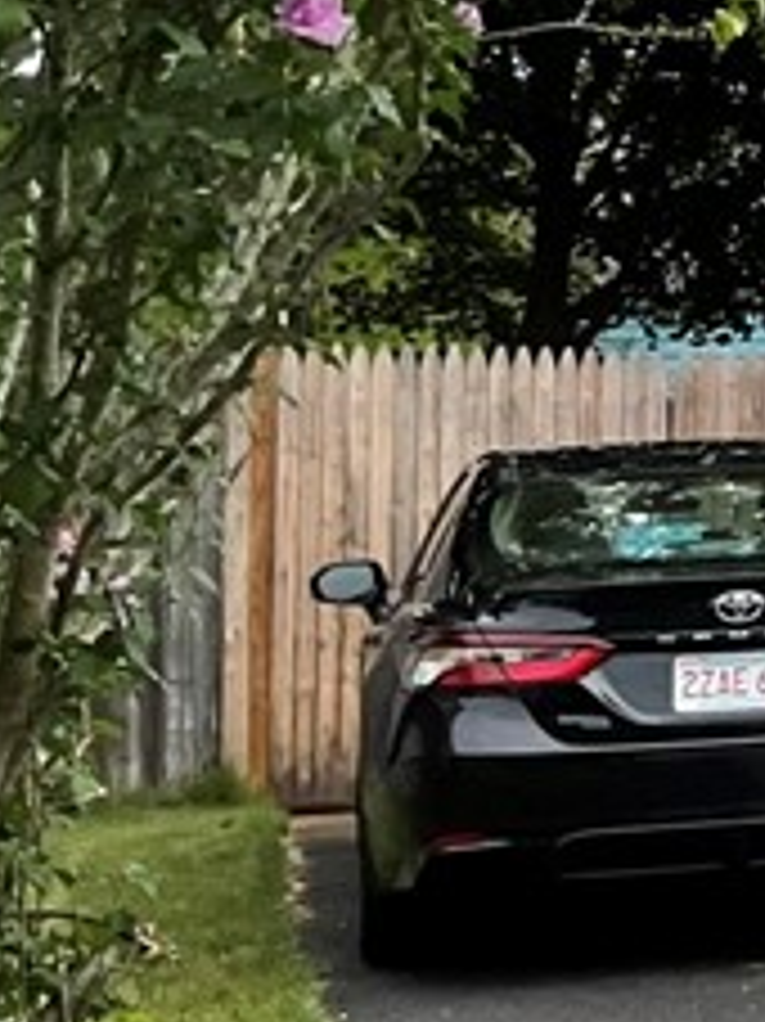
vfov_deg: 14.9
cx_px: 2254
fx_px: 3864
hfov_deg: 9.2
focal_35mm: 131
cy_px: 68
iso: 16
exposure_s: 1/1451
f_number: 1.8
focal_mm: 3
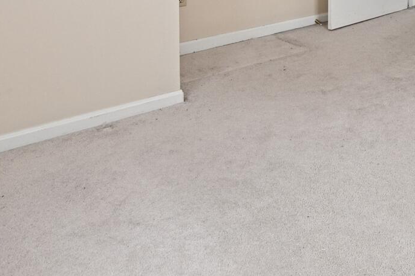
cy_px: -111
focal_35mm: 51
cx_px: 479
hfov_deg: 33.0
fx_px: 588
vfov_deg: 22.7
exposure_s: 1/20
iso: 400
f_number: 8
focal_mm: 14
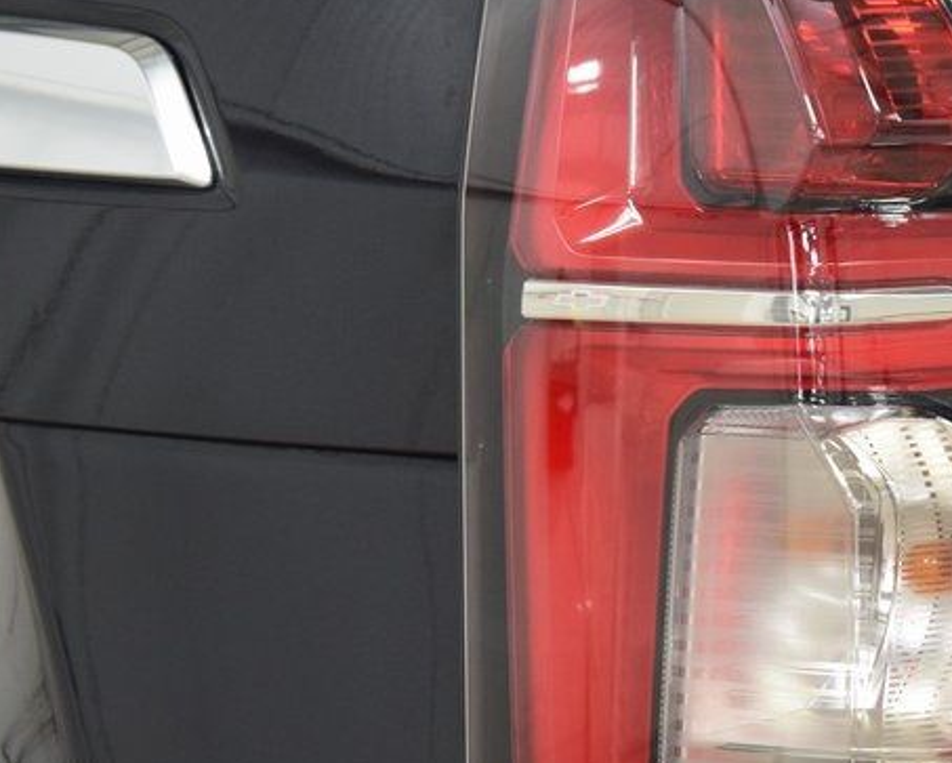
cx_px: 790
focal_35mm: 159
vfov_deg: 9.7
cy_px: 468
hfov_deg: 12.1
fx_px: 4483
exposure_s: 1/15
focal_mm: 50
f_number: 6.3
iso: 1000
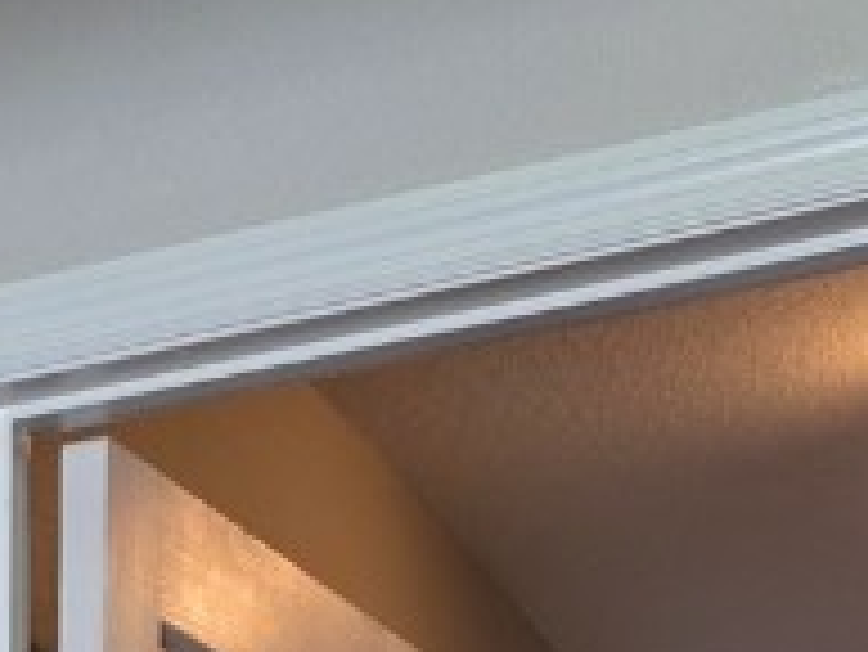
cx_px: -661
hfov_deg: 14.4
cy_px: 1542
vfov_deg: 10.5
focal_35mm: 122
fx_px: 3061
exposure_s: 1/120
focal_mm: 6.3
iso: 80
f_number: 1.7
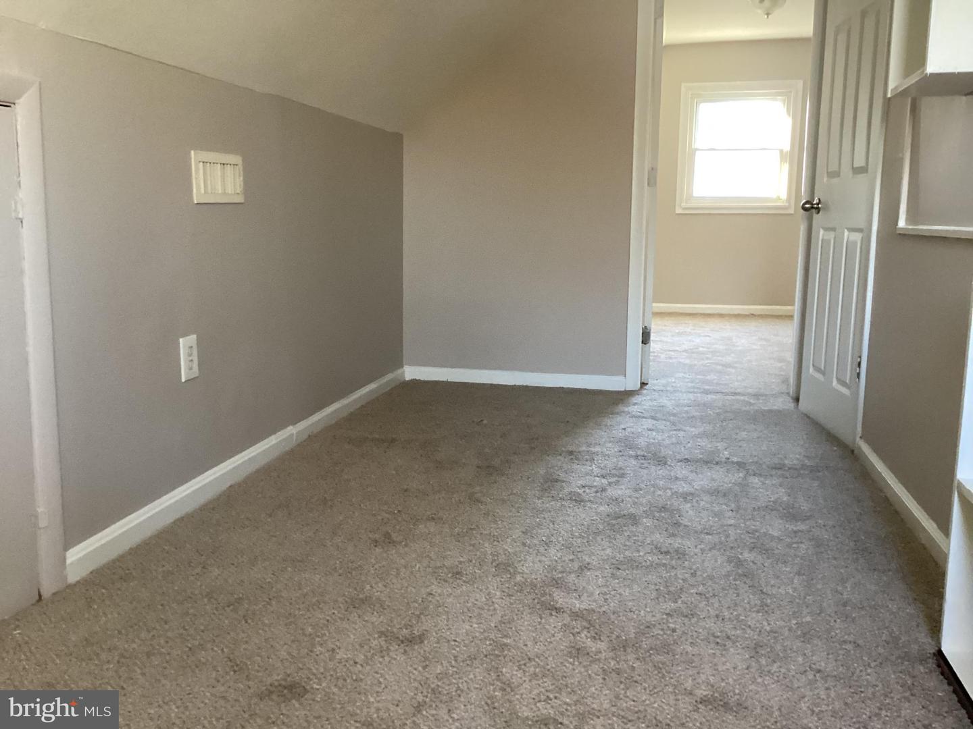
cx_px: 486
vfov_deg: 45.4
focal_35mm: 31
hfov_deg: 58.4
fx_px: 871
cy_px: 364
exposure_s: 1/33
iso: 320
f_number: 2.4
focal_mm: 3.3
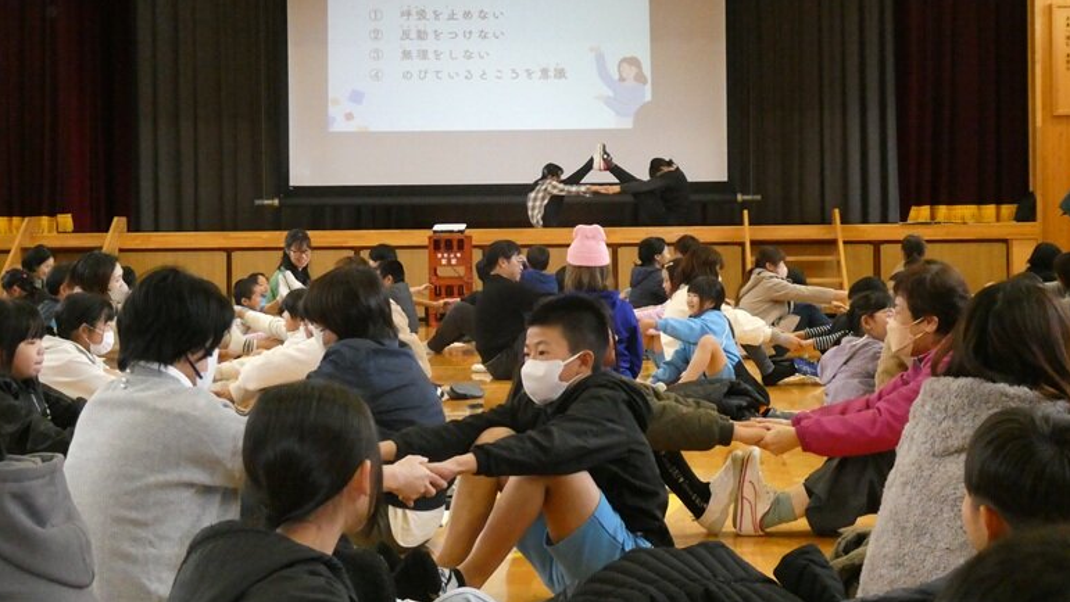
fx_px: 1901
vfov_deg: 18.0
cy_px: 243
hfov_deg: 31.4
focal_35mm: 67
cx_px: 538
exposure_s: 1/125
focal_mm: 10.9
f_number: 4.3
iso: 1600
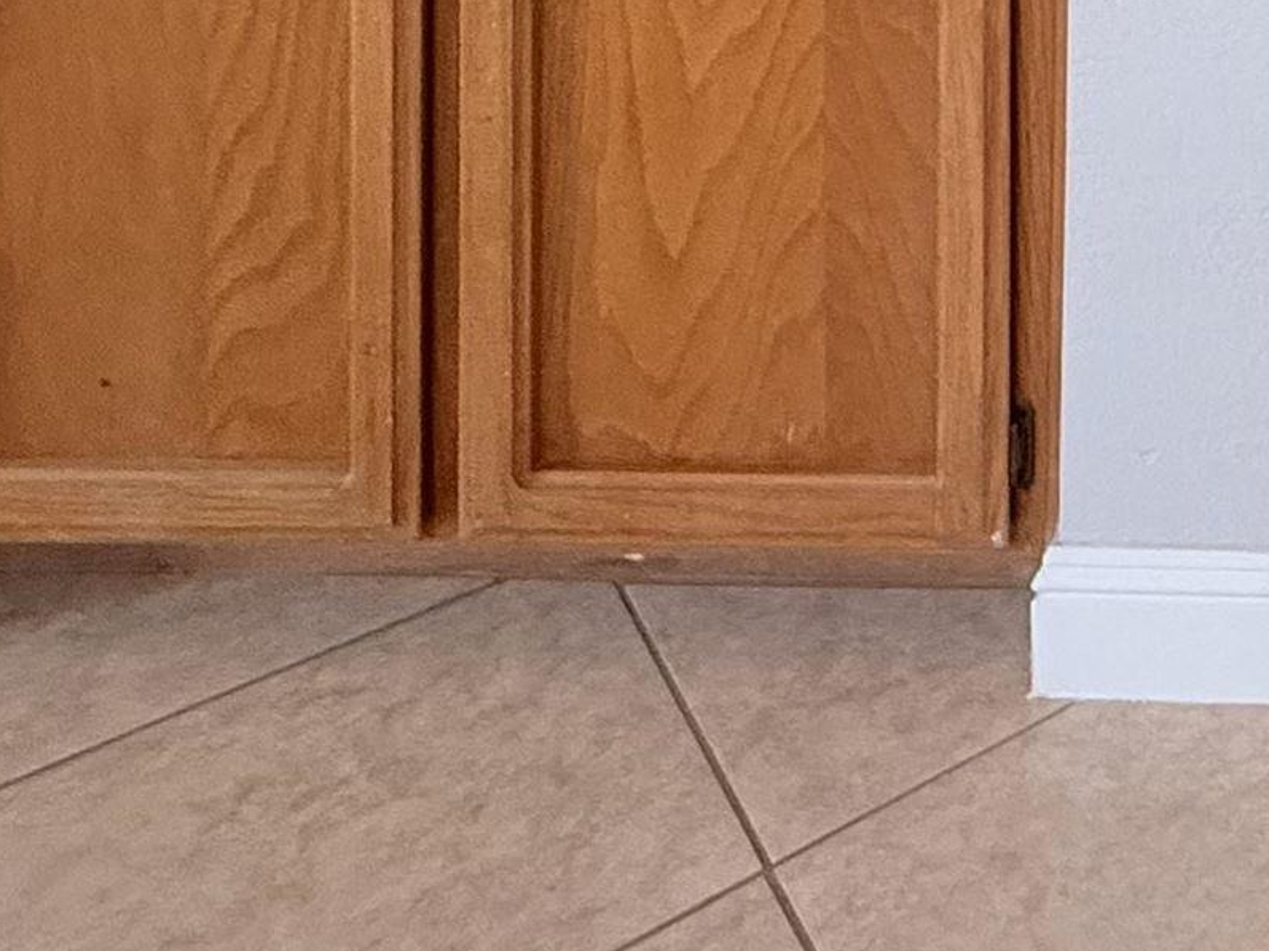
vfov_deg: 19.5
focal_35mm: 54
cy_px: -796
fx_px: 1980
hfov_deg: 27.6
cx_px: 1766
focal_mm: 2.22
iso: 320
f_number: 2.2
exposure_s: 1/120
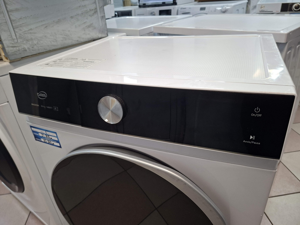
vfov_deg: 58.9
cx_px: 150
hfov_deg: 73.9
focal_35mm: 23
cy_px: 112
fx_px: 199
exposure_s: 1/50
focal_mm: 5.54
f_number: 1.8
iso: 200
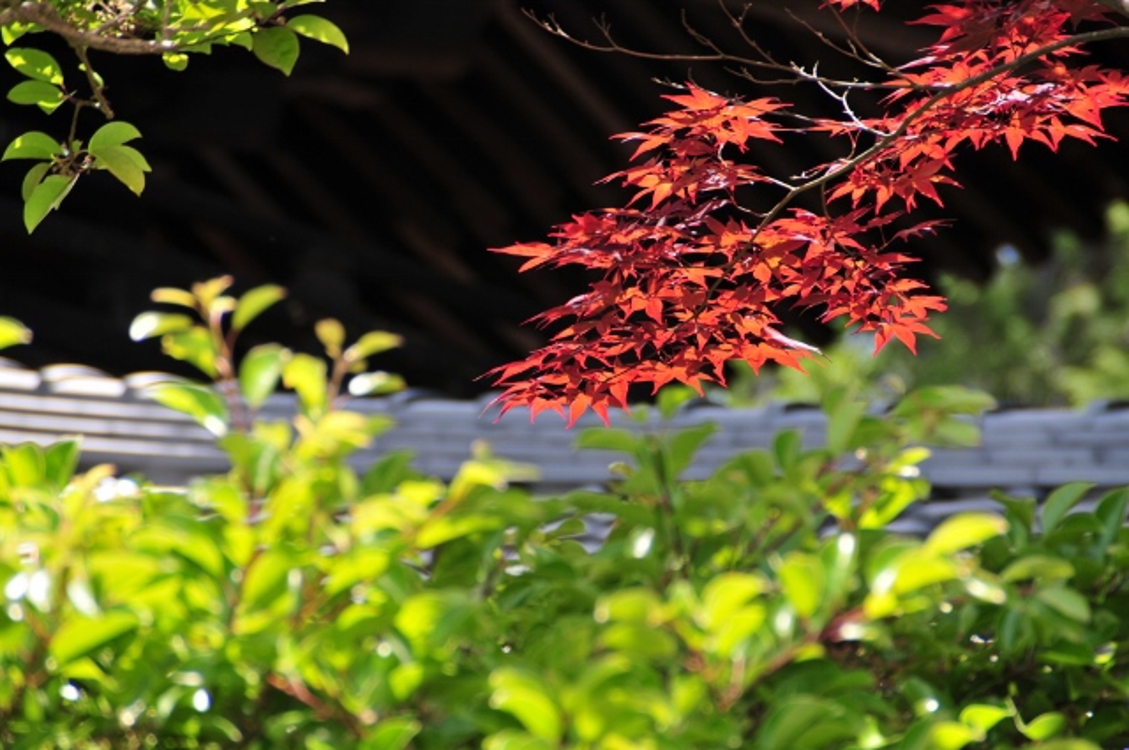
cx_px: 564
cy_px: 375
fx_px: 9396
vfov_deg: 4.6
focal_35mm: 300
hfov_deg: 6.9
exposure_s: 1/160
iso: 200
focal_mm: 200
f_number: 6.3
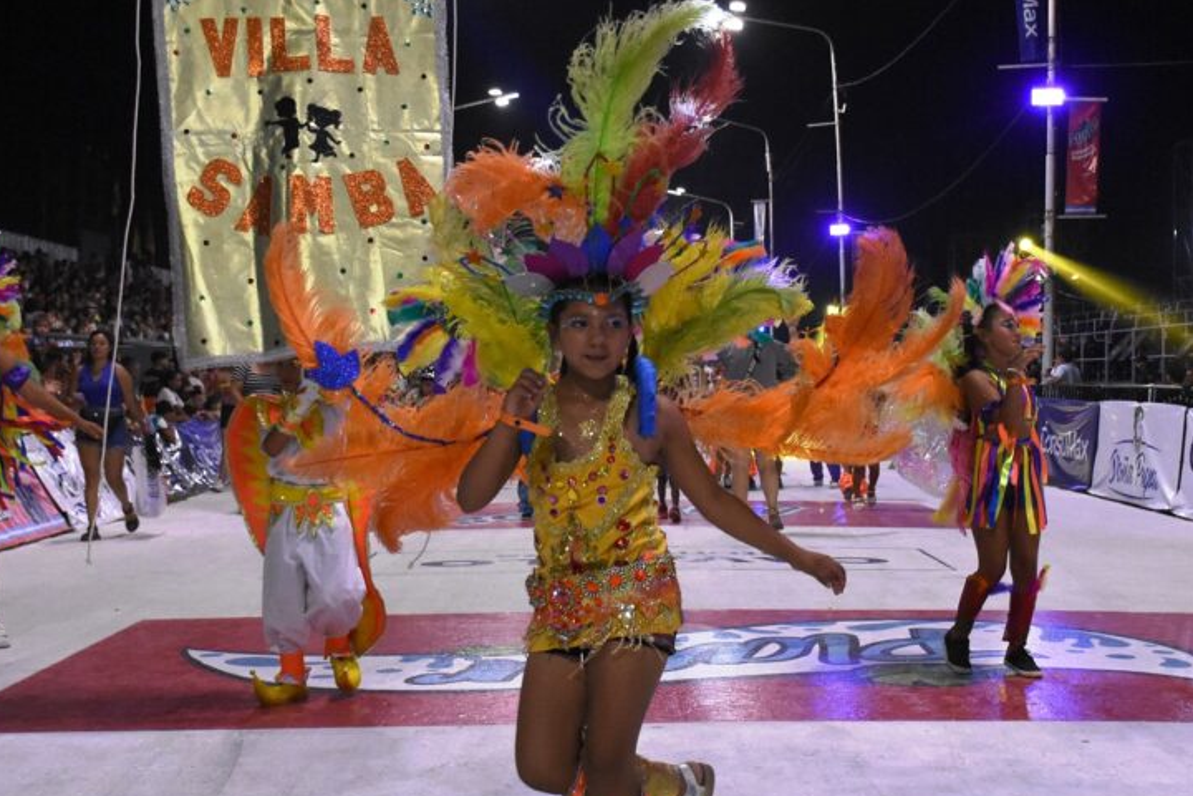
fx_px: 1889
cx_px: 605
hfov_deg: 35.1
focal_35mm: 57
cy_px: 441
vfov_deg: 23.8
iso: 3600
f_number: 3.8
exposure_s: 1/500
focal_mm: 24
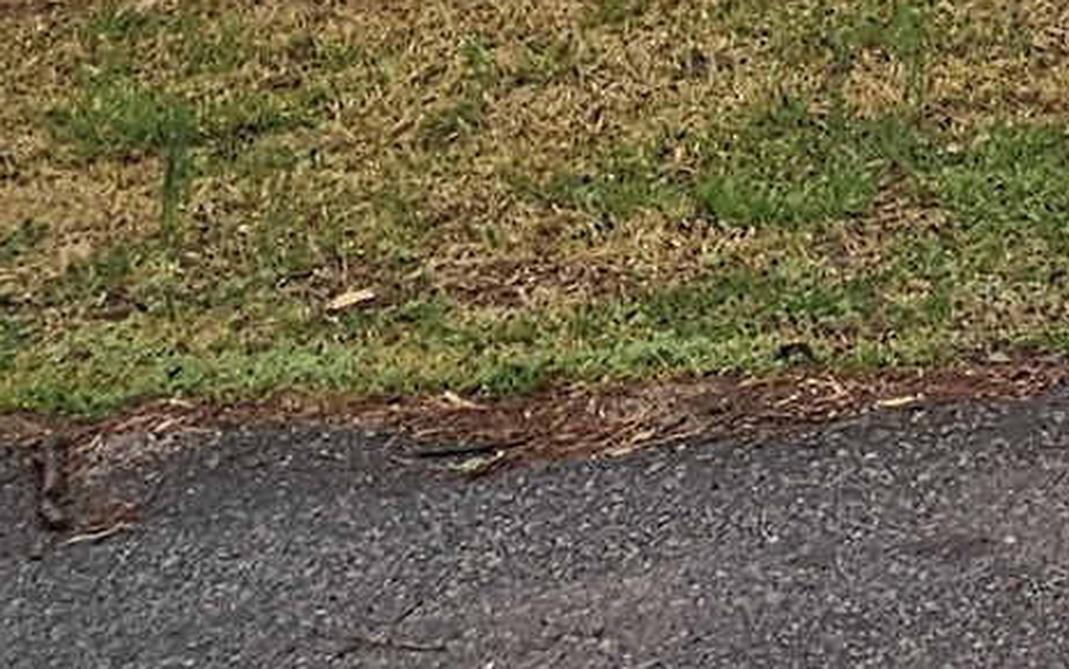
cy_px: -800
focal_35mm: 91
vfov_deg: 12.2
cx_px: 1966
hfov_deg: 17.9
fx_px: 2652
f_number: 2.2
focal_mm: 2.2
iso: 50
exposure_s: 1/455
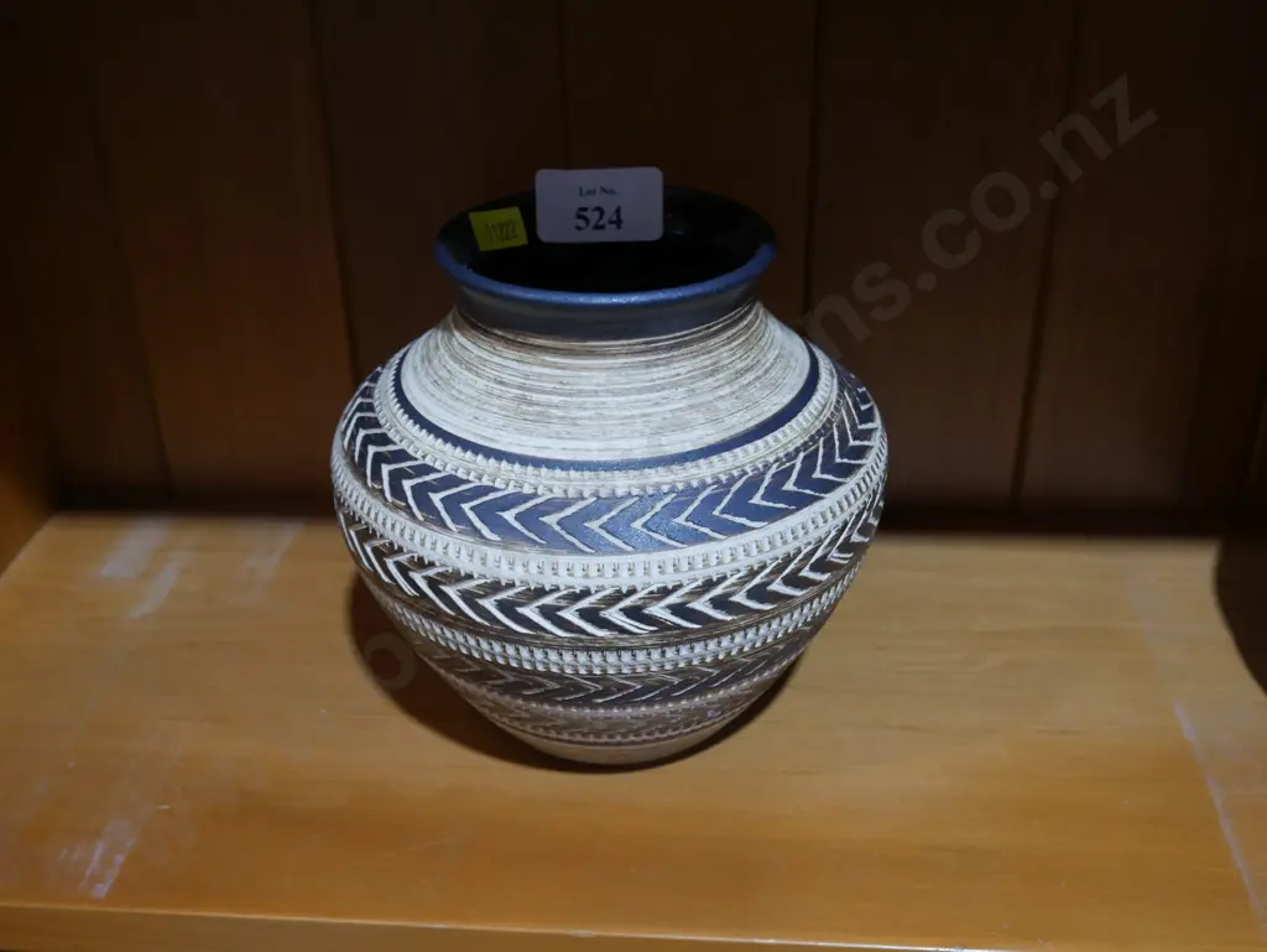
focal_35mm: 38
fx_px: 1392
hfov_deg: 49.0
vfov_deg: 37.8
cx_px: 634
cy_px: 476
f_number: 5
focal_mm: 19
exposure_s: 1/60
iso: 800
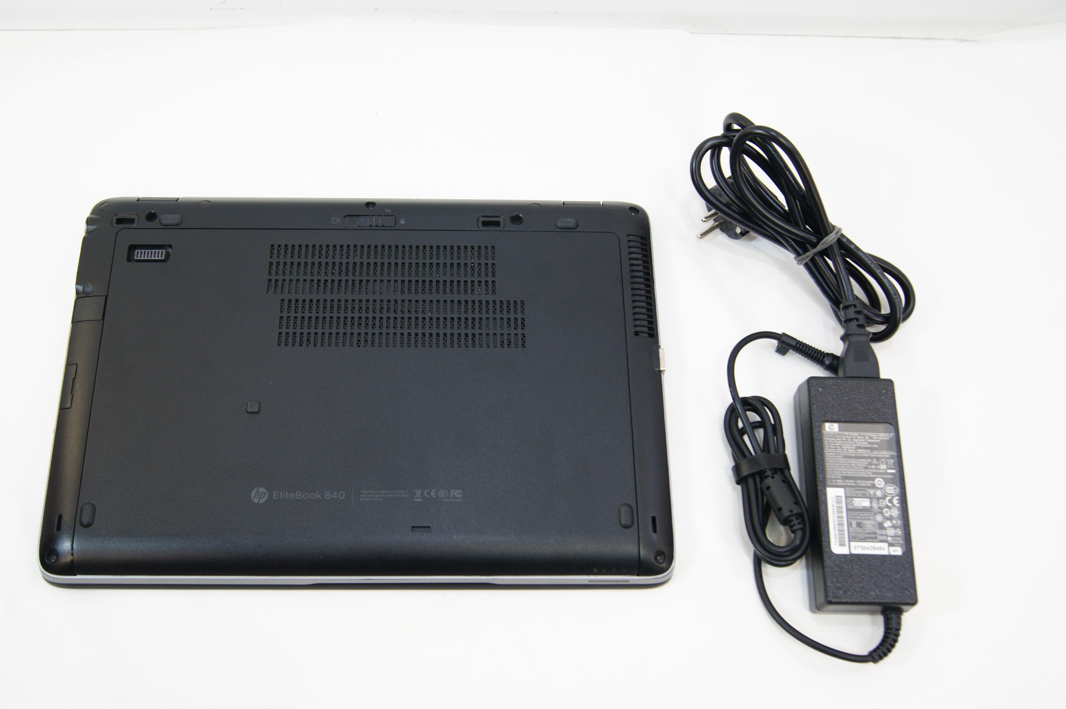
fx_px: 1095
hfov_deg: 51.9
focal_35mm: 37
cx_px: 500
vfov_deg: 35.9
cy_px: 386
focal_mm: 22
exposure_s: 1/40
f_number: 5.6
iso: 250
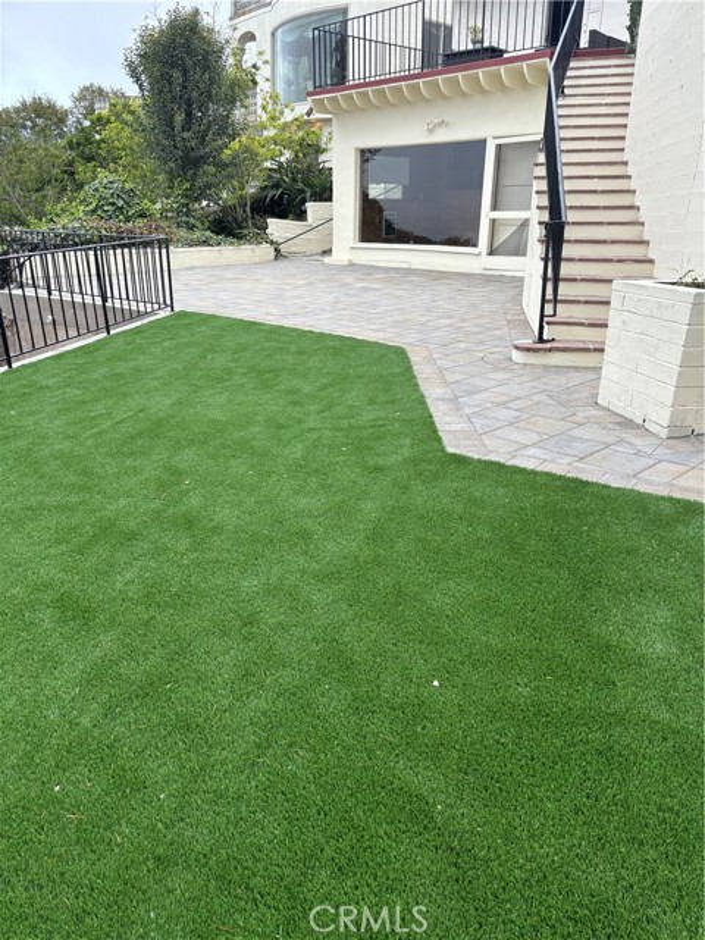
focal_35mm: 26
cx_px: 352
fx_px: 706
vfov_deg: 67.3
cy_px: 470
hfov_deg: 53.1
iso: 50
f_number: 1.6
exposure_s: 1/413
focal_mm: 5.96
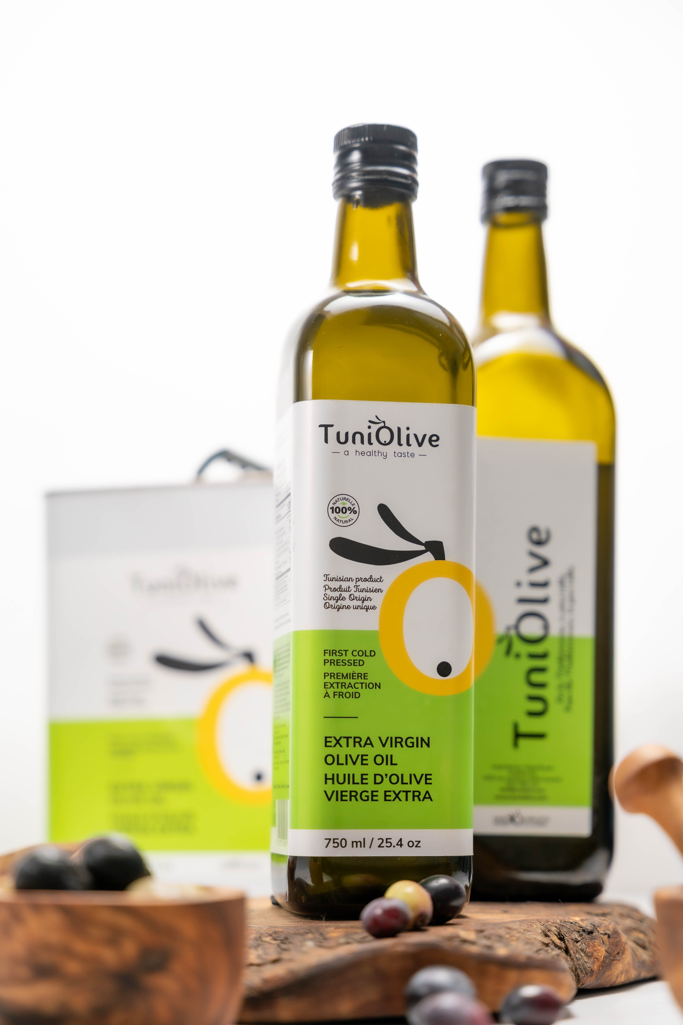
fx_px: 1824
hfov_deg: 21.2
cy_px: 512
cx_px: 342
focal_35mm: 64
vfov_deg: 31.4
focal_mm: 64.1
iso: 160
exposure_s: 1/250
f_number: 2.8
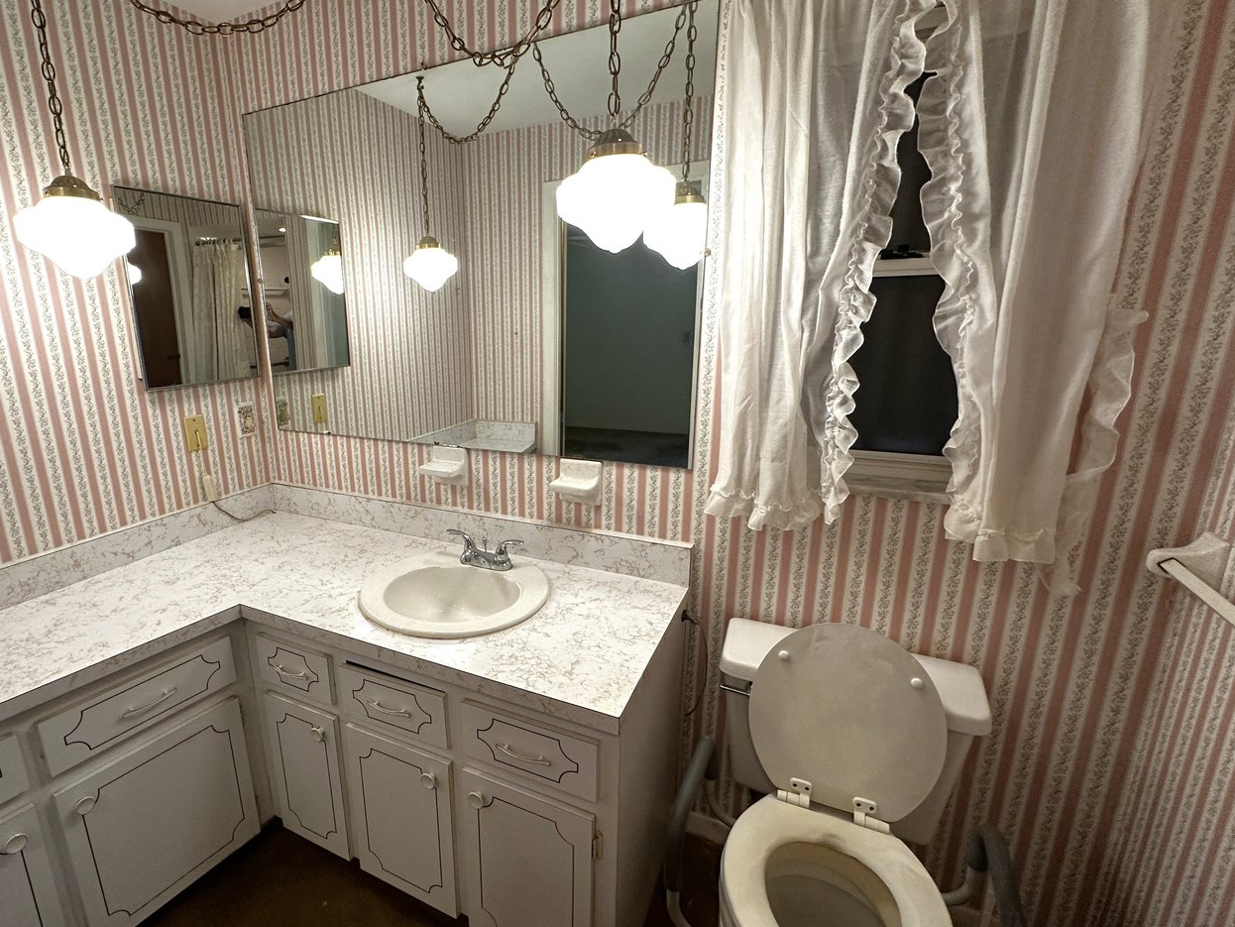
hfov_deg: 90.0
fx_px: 607
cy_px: 466
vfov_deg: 74.7
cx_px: 500
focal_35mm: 17
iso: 200
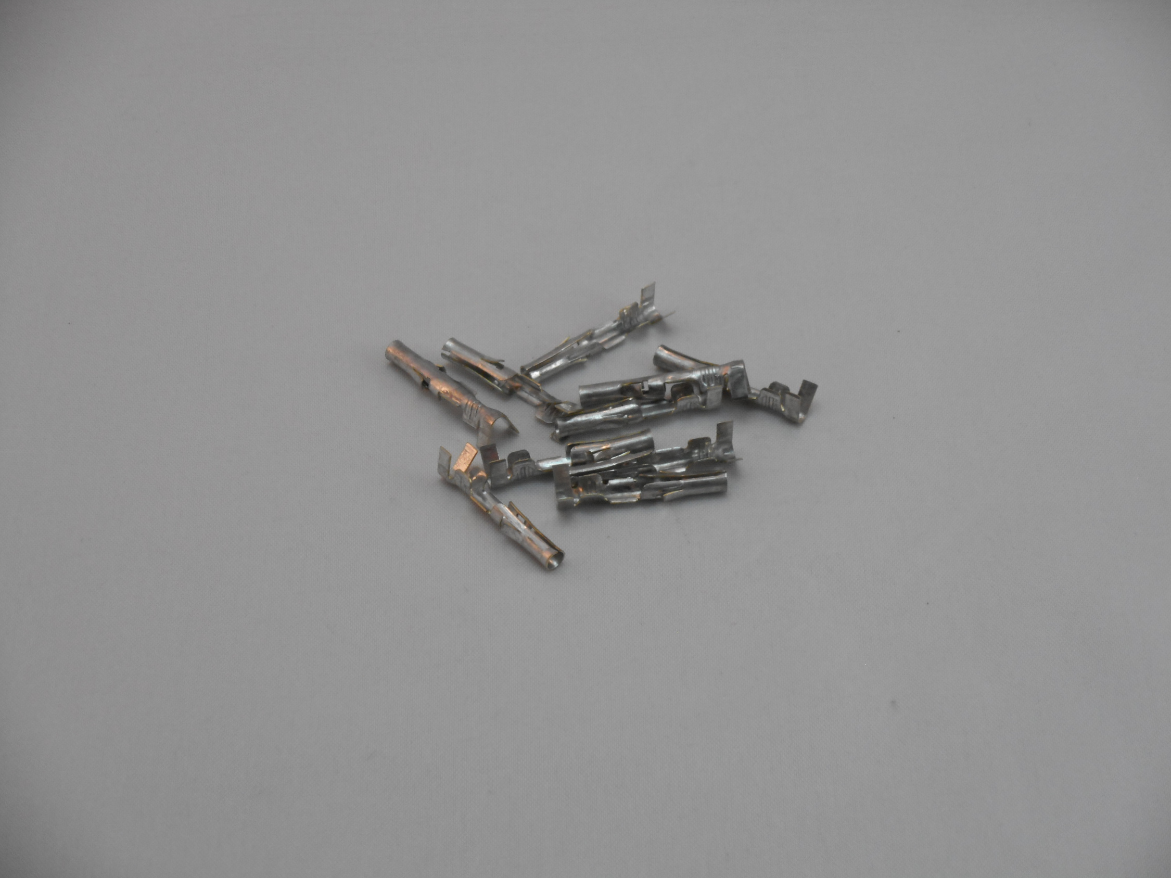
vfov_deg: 14.4
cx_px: 589
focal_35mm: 103
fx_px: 3484
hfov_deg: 19.1
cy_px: 438
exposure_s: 1/60
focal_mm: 18.2
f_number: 5.8
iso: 320
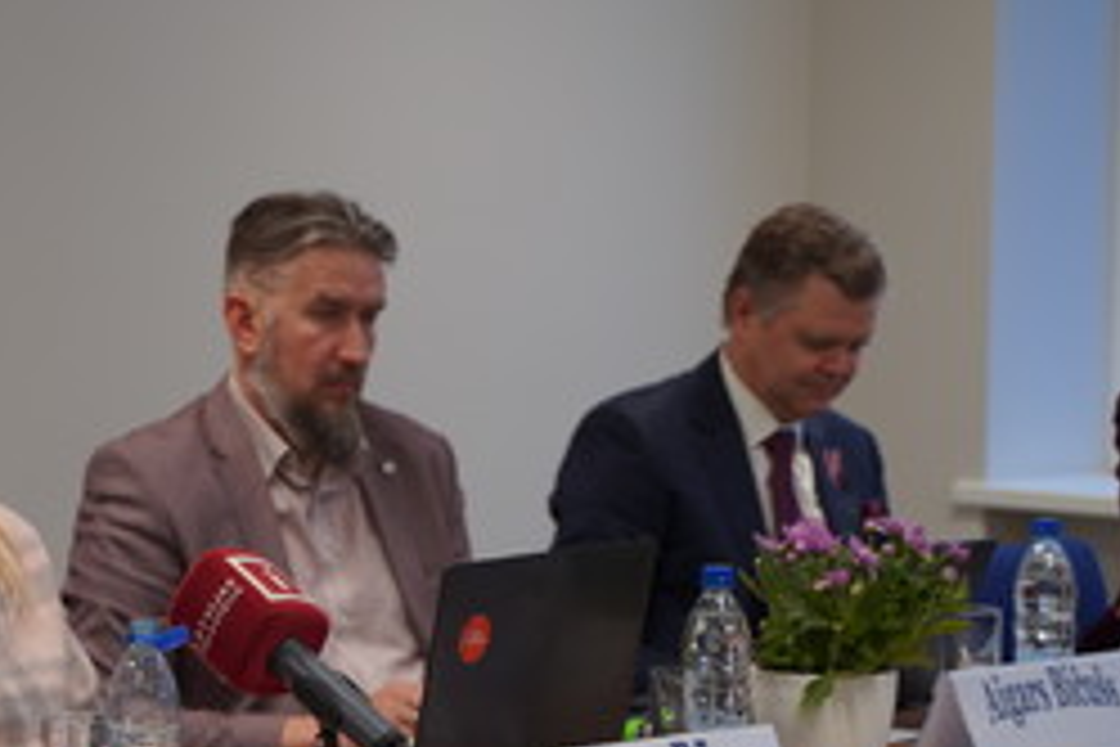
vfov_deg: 11.3
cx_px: -13
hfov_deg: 16.6
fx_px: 3764
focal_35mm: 121
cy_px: 479
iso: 125
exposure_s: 1/50
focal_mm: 47
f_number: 2.8
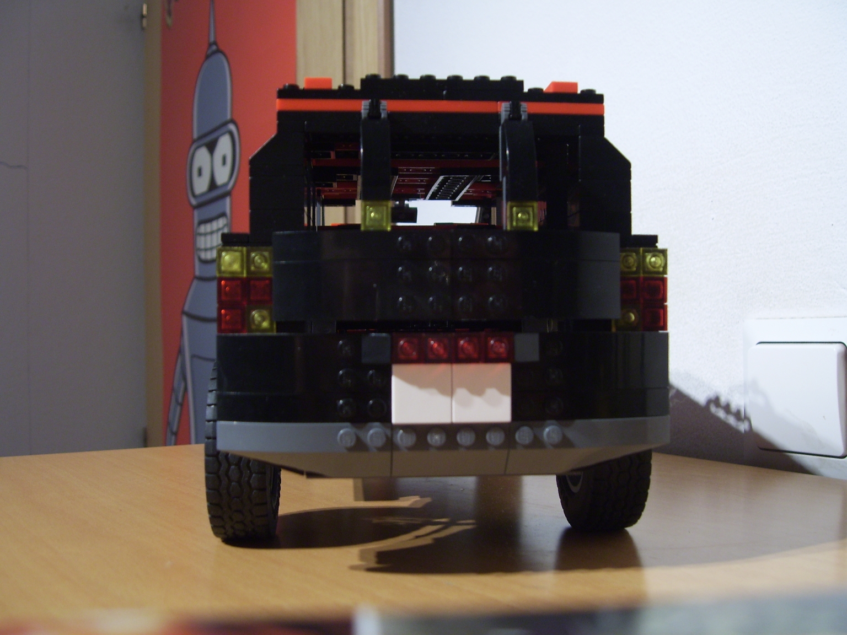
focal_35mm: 38
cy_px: 318
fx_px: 930
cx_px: 424
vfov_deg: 37.7
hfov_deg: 49.0
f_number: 2.8
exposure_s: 1/6
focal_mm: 7.8
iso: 100
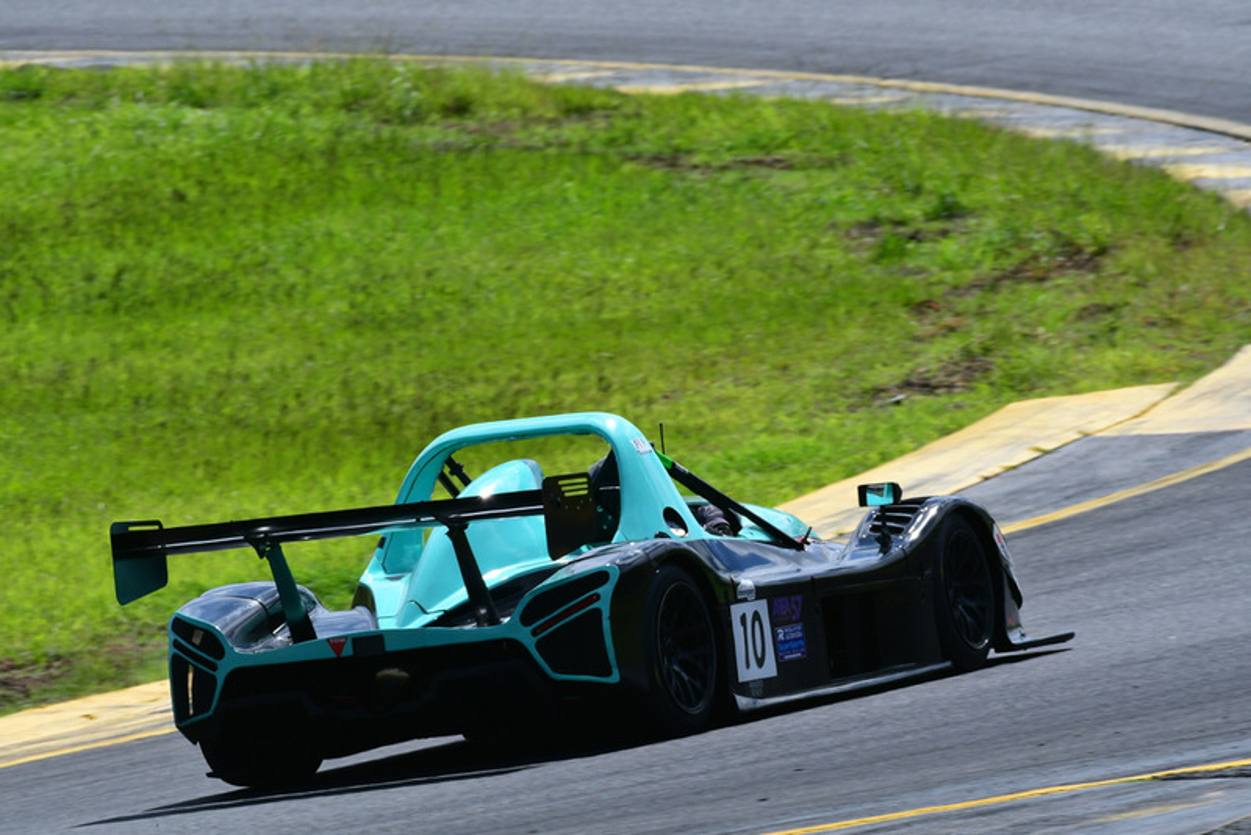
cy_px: 418
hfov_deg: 3.8
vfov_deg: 2.5
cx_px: 626
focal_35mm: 540
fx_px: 18771
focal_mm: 360
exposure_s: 1/640
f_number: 11
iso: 320
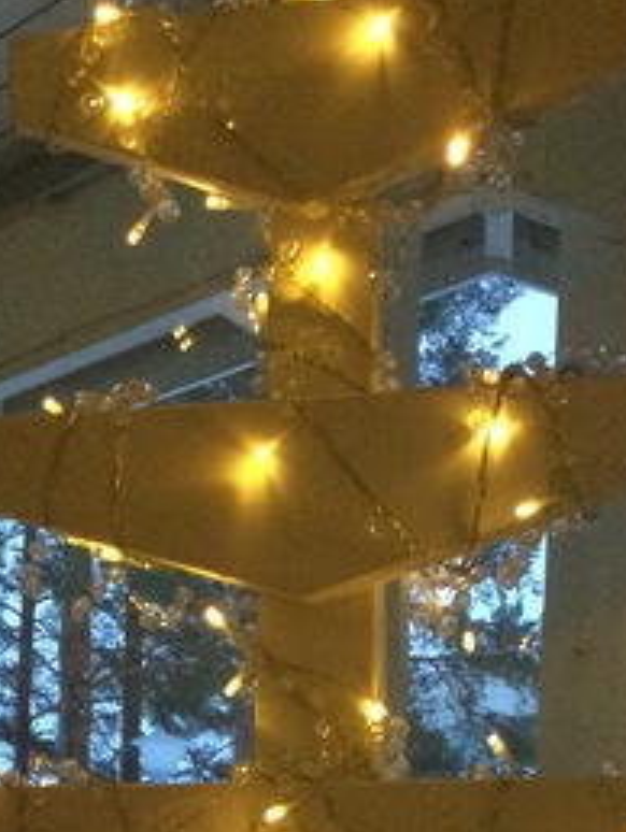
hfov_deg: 15.4
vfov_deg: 18.3
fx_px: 2311
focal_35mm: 96
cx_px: 223
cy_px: 1229
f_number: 2.4
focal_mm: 3.3
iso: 250
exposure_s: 1/33
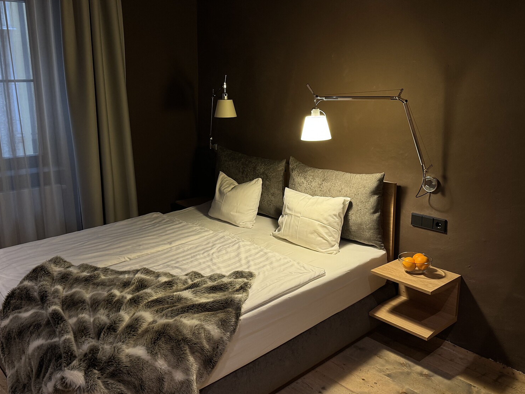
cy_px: 178
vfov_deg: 45.4
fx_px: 470
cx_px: 258
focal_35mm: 31
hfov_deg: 58.3
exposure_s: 1/50
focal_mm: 6.76
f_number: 1.78
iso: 160
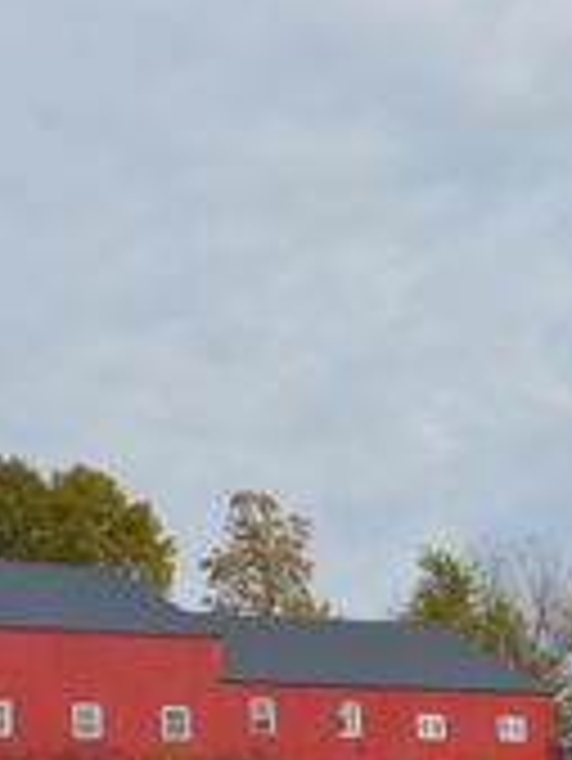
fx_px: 4489
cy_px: 587
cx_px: -36
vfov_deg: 9.7
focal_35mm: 204
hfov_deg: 7.3
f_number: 9.5
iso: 200
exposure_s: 1/350
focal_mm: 48
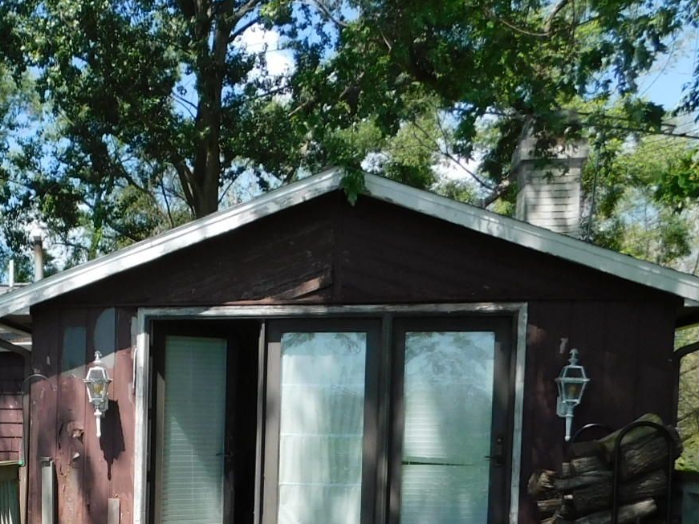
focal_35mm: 60
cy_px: 516
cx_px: -41
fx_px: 1211
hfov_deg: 29.5
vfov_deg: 23.5
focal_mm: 4
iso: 125
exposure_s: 1/800
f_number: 3
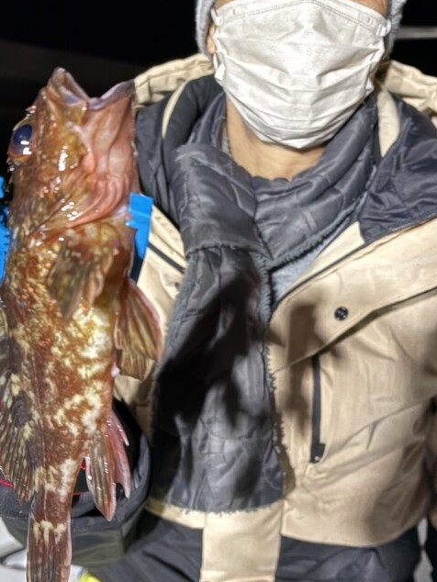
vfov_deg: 45.8
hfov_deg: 35.1
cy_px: 287
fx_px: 690
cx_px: 196
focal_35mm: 41
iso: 1000
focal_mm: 5.96
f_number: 1.6
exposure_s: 1/22
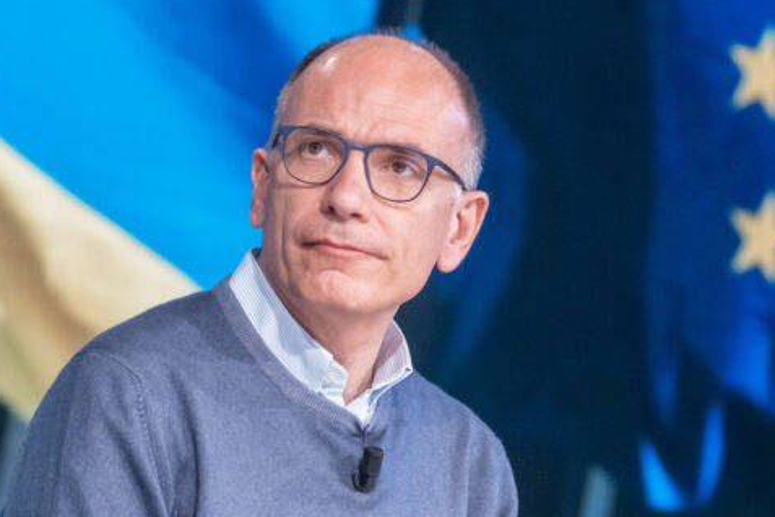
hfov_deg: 11.1
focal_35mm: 185
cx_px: 400
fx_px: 3982
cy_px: 275
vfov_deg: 7.4
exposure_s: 1/140
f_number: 4
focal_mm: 98.2
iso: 2500
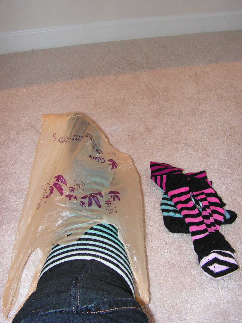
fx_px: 336
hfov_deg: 39.7
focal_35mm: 36
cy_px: 162
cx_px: 121
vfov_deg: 51.4
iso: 200
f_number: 3.2
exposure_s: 1/40
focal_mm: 6
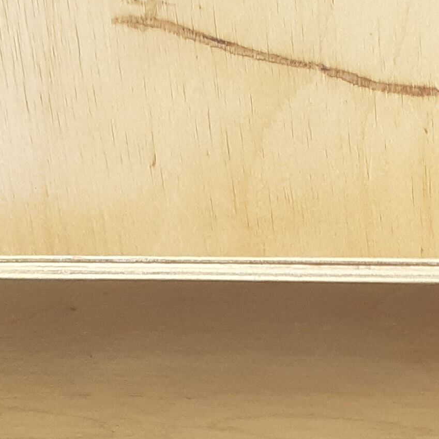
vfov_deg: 13.0
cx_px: 556
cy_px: 888
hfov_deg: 14.5
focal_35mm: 116
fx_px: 1664
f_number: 1.9
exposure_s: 1/247
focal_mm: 3.6
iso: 40
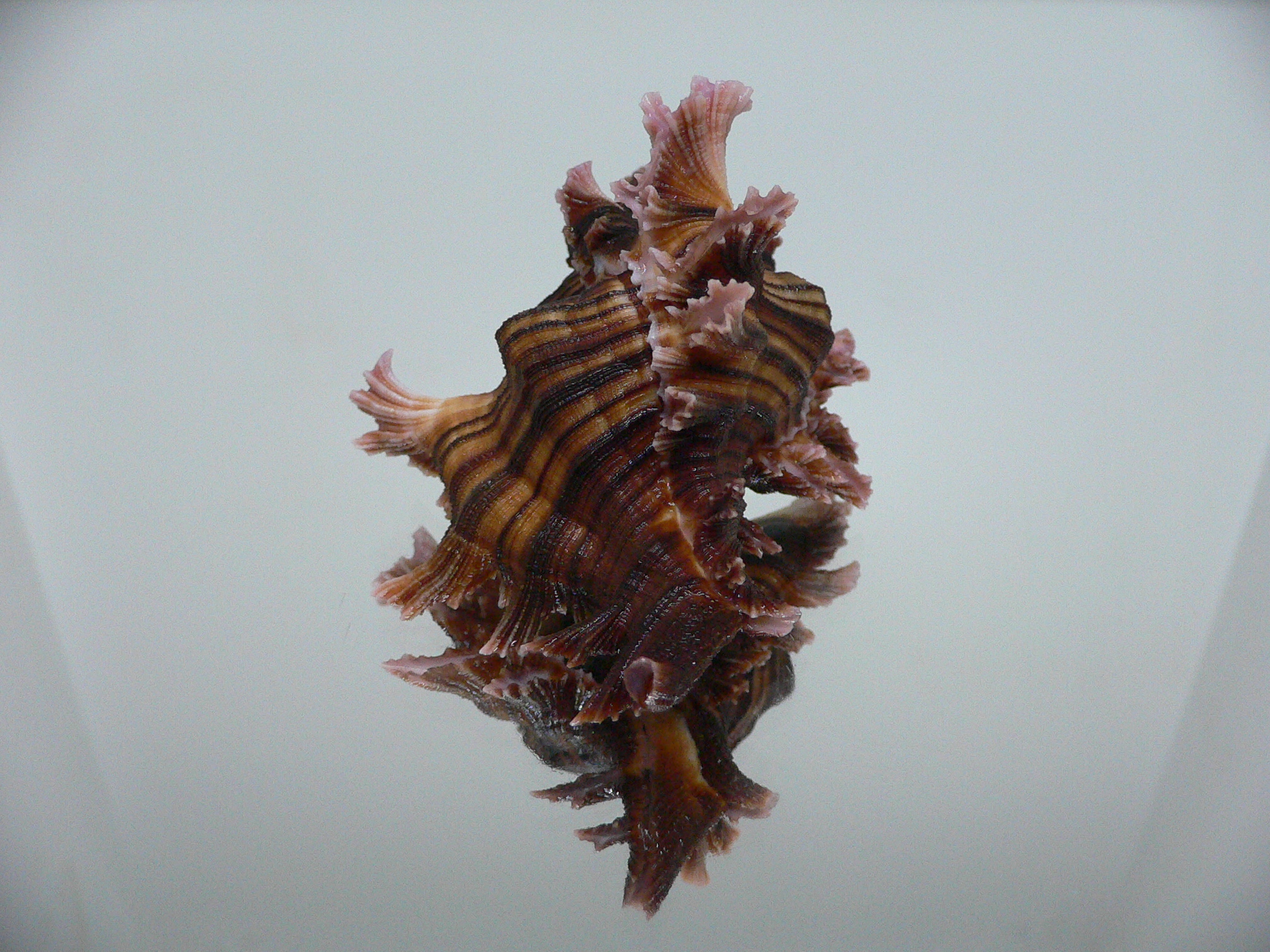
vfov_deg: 40.7
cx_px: 635
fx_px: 1284
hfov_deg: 52.6
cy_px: 476
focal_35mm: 35
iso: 200
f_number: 2.8
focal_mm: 4.6
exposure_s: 1/40
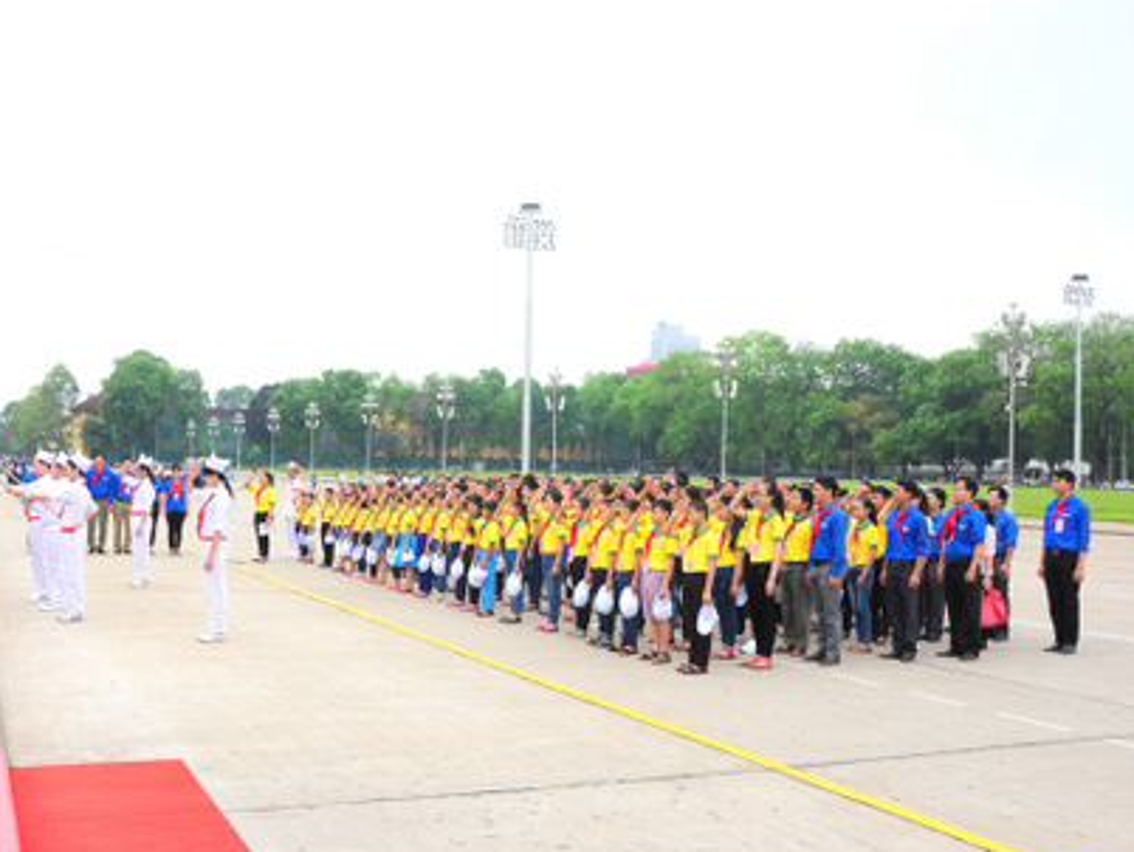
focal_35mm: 38
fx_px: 1232
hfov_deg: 49.2
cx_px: 477
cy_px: 449
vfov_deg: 38.1
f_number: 10
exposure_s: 1/100
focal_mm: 21
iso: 320
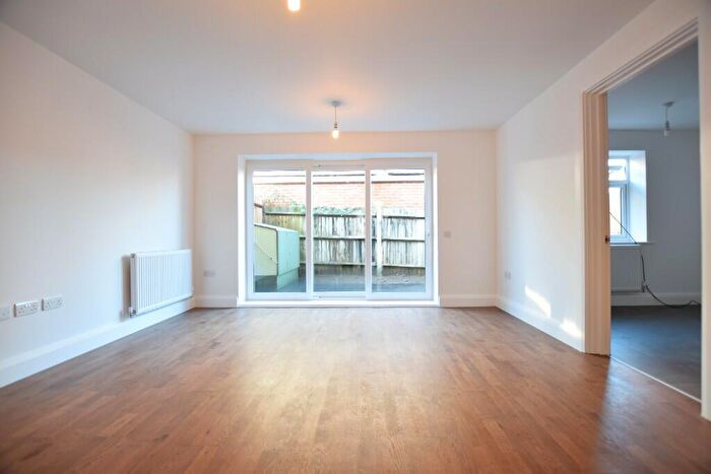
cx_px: 356
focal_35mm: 15
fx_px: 296
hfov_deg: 100.4
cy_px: 237
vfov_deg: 77.4
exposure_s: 1/10
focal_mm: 10
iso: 100
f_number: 3.5
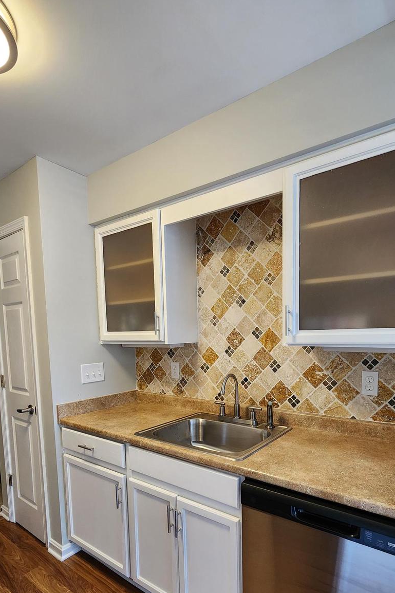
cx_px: 209
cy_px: 366
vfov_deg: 88.4
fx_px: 296
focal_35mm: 18
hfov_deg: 67.3
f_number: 2.2
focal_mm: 2.2
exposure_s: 1/60
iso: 200
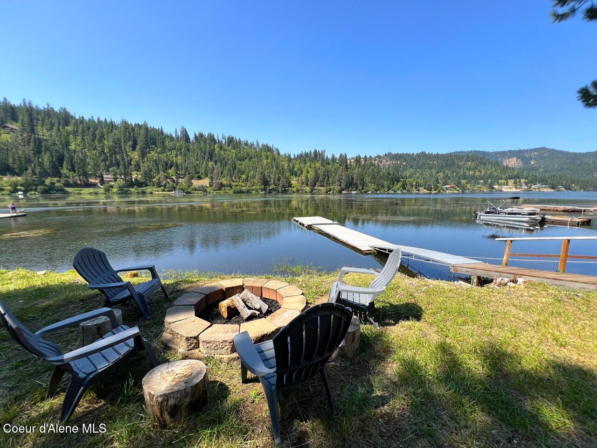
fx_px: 224
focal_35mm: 13
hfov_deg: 106.2
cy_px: 224
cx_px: 298
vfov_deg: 89.9
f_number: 1.8
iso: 32
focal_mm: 1.57
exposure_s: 1/935
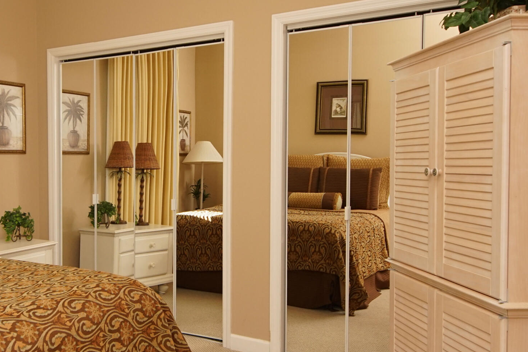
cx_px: 150
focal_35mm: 37
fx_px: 543
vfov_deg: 35.9
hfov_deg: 50.3
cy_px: 192
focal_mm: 12
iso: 640
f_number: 4.5
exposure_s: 1/60
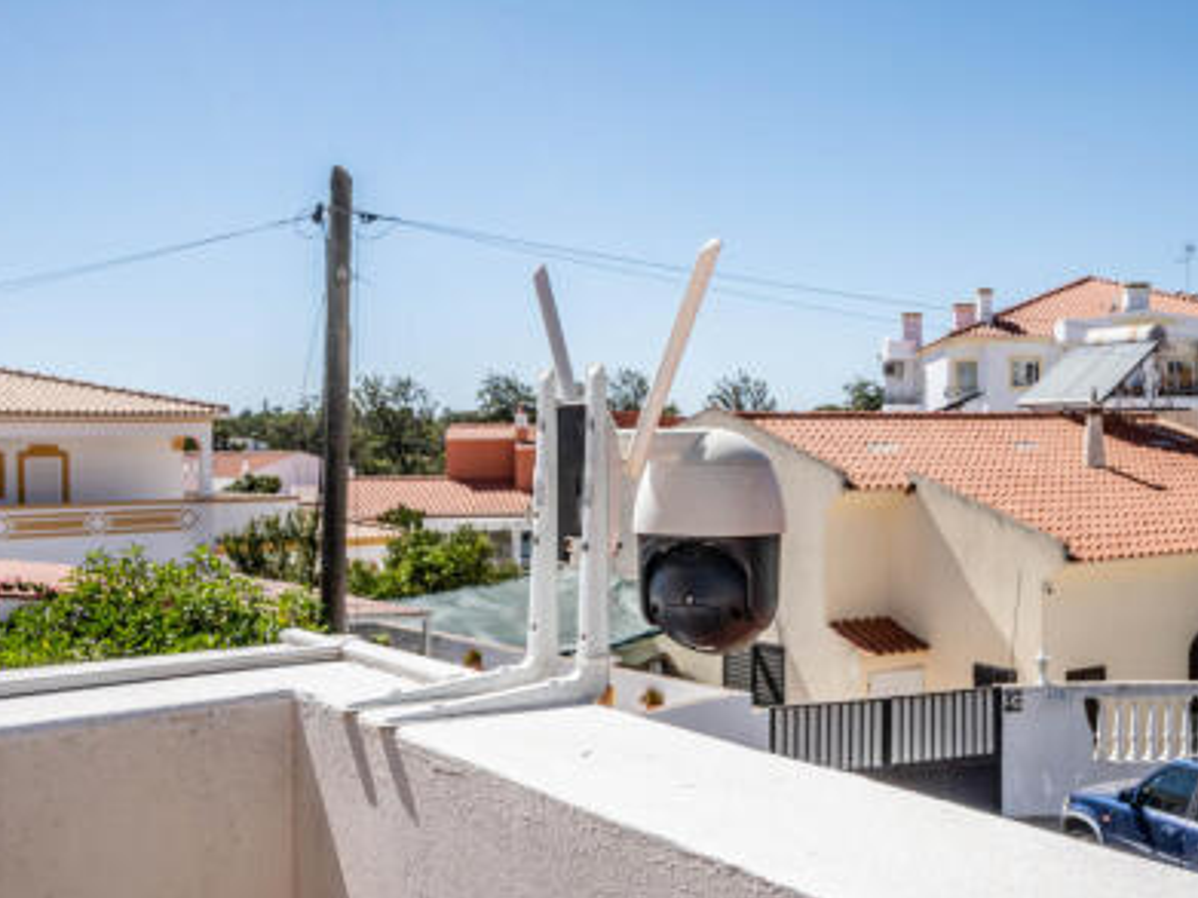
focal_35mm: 41
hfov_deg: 45.6
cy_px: 480
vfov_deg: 35.1
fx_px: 1419
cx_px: 714
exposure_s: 1/125
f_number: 18
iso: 100
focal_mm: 35
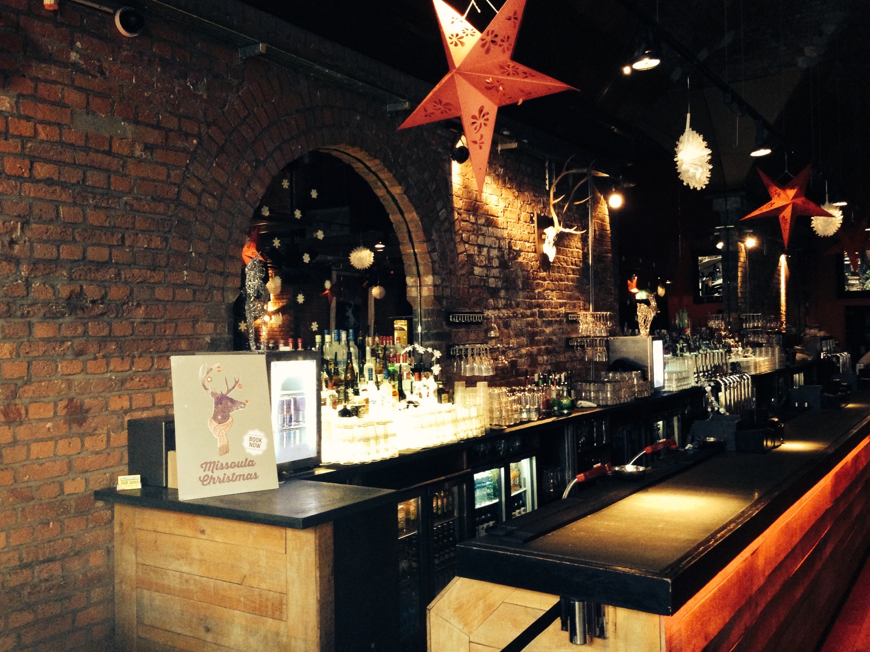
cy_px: 319
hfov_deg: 54.0
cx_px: 430
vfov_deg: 41.8
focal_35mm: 34
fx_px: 855
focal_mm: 4.12
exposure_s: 1/20
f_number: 2.4
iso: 400
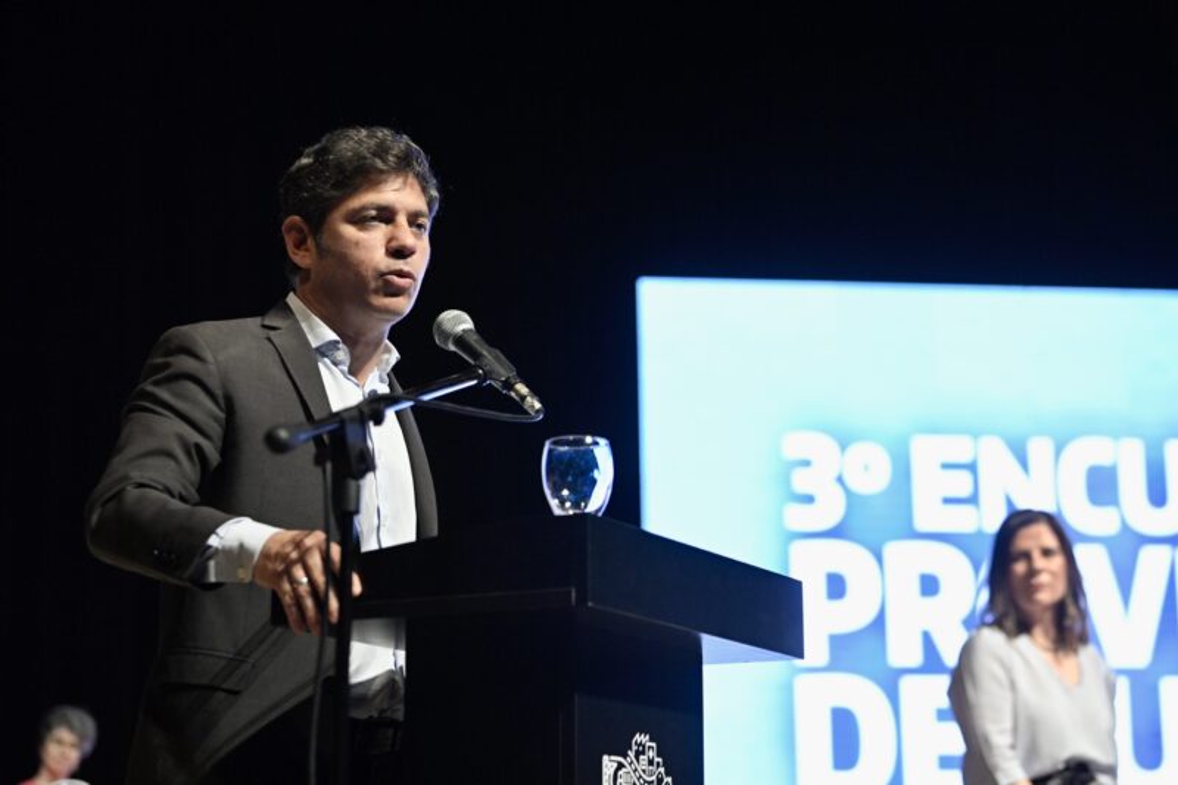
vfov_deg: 19.4
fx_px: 2290
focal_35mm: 70
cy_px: 392
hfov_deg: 28.8
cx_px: 589
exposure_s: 1/160
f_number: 3.2
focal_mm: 70
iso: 2000
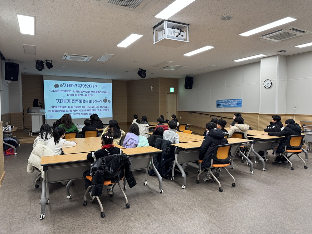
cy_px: 117
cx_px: 156
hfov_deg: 71.6
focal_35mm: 24
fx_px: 216
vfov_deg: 56.8
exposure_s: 1/120
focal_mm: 6.76
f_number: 1.78
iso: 200
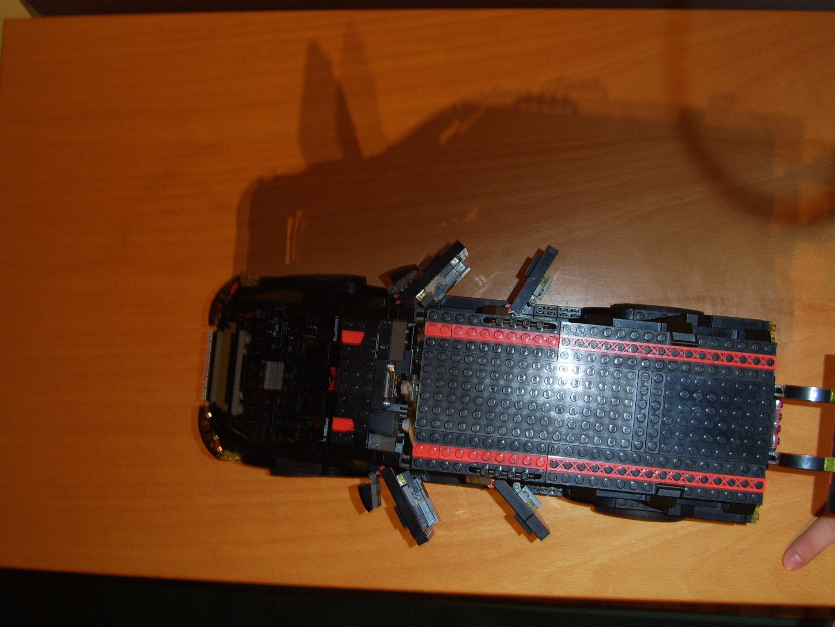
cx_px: 418
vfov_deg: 29.7
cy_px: 314
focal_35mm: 49
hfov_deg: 38.9
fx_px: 1182
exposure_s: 1/40
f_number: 3.2
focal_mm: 10
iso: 100
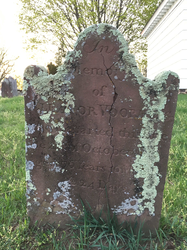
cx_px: 94
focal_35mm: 29
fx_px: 209
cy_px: 125
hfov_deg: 48.2
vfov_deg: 61.7
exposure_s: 1/30
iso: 64
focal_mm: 4.15
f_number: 2.2
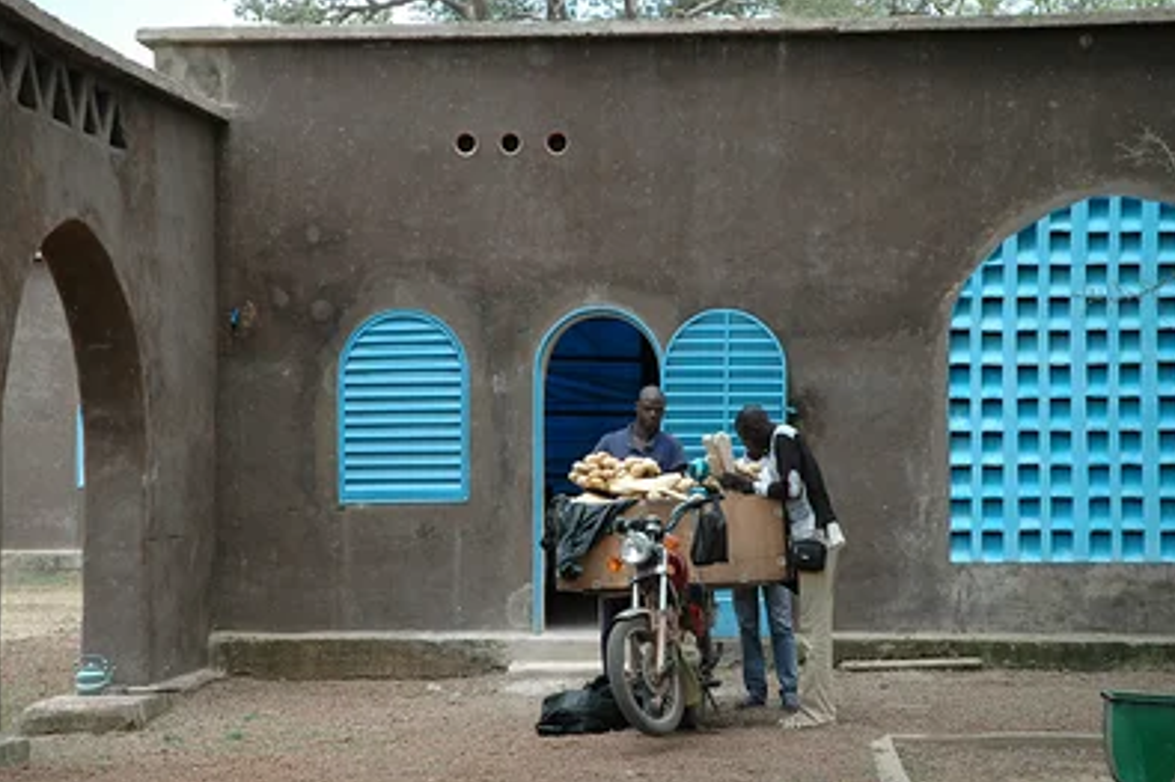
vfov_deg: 16.3
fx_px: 2724
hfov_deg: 24.3
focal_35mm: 84
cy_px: 390
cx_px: 589
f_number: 7.1
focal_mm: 55
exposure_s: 1/200
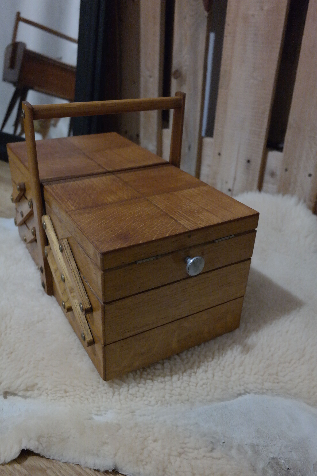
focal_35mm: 30
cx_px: 158
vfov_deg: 61.9
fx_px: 396
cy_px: 238
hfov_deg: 43.6
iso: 3200
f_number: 3.5
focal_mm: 20
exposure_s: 1/40
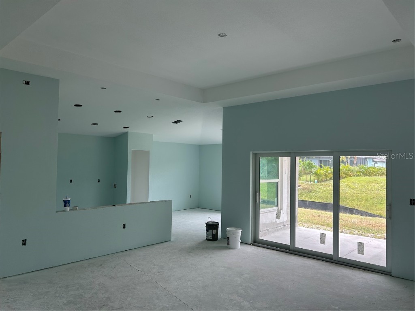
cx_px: 208
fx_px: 312
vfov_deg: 53.1
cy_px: 156
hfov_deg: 67.3
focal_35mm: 26
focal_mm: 5.7
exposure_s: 1/121
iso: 40
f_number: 1.5
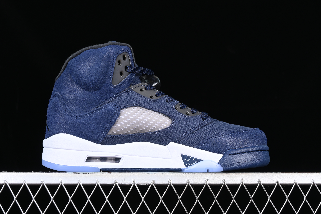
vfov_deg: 18.2
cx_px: 160
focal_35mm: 75
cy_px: 107
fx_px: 669
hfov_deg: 27.0
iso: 160
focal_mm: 50
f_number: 6.3
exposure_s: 1/60
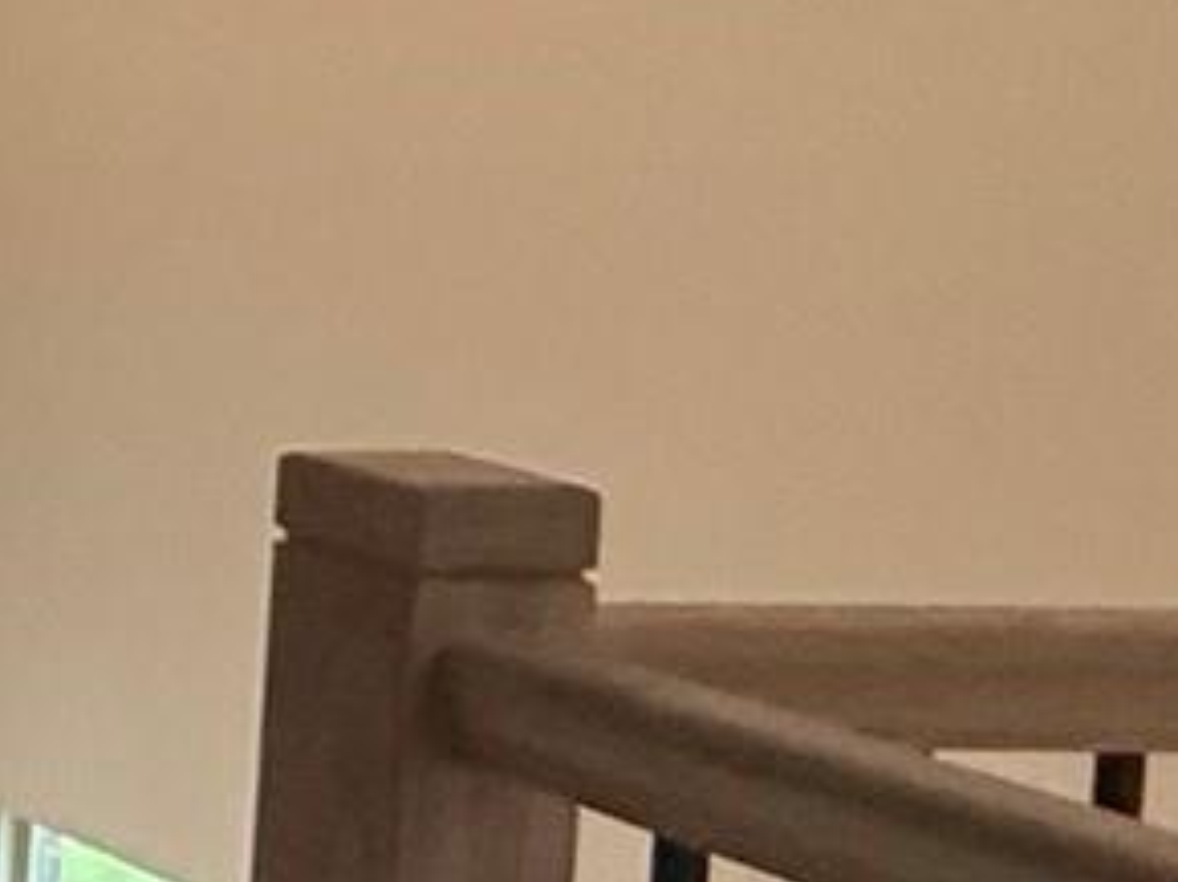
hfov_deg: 11.0
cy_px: -20
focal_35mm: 99
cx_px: -2474
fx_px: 3366
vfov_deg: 14.7
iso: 320
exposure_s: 1/120
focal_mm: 2.22
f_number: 2.2
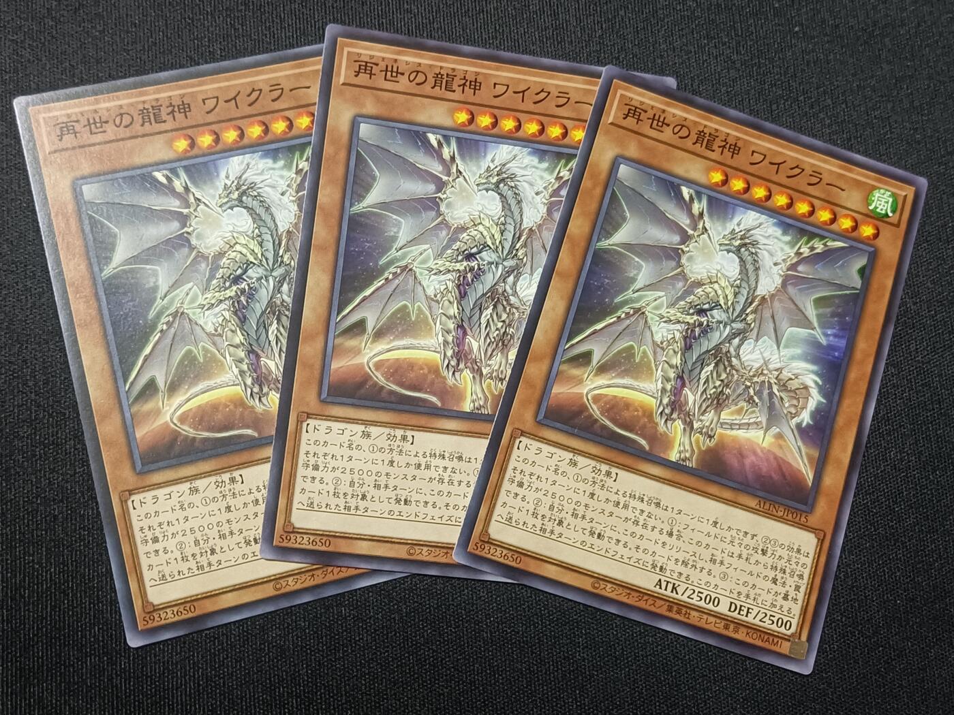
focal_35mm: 41
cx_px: 477
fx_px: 1130
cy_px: 358
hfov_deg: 45.8
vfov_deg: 35.1
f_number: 1.8
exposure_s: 1/33.3
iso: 1621
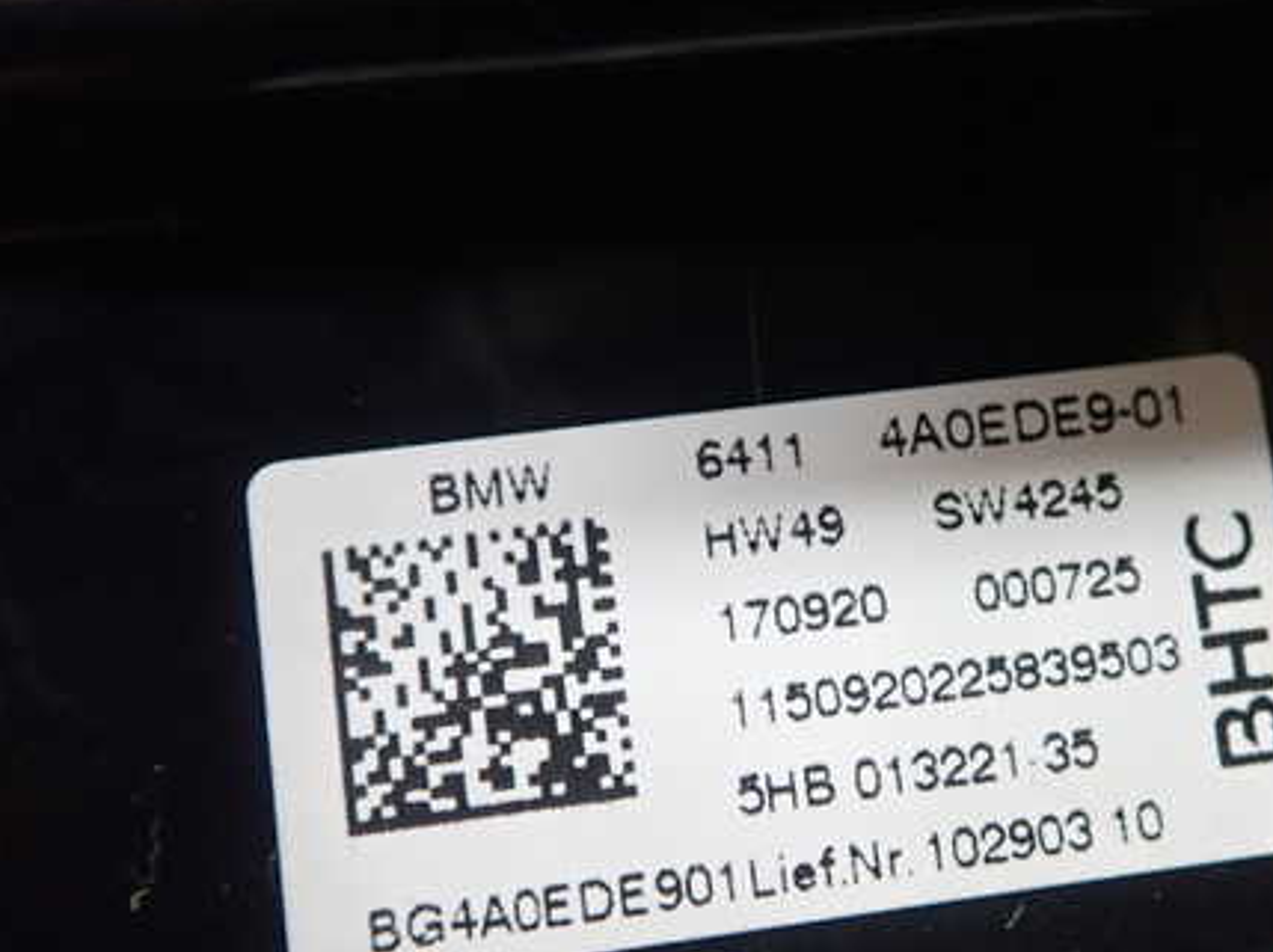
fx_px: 1543
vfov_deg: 34.3
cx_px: 831
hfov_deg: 44.3
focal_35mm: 42
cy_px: 507
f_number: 2.3
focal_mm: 5.5
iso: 500
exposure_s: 1/125
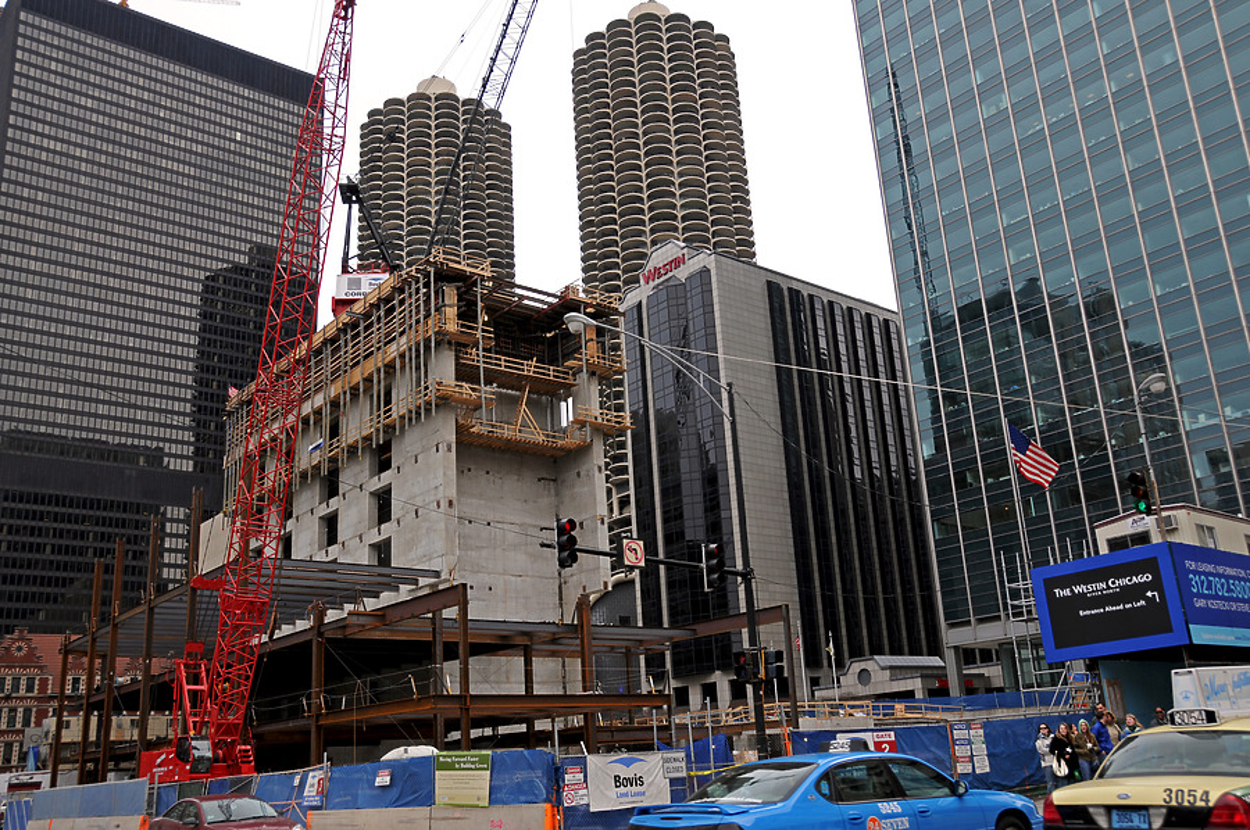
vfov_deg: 43.5
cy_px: 415
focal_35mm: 30
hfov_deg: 62.0
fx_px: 1041
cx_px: 625
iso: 200
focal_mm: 20
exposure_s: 1/500
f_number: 5.6
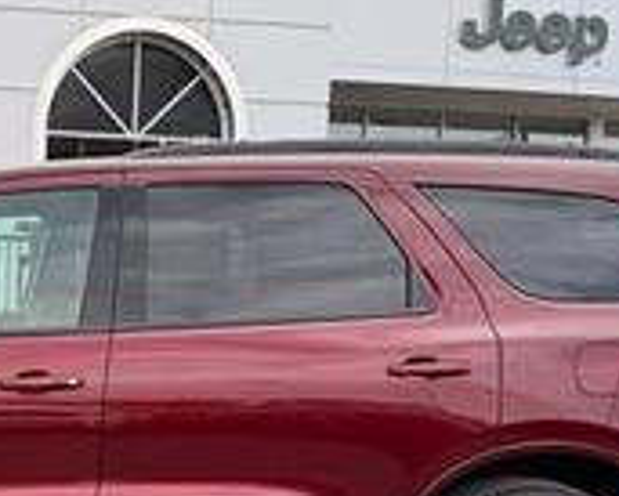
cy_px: 442
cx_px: 22
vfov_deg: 21.7
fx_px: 1265
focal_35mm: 69
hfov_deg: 26.3
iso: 100
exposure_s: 1/1292
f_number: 1.78
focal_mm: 6.76
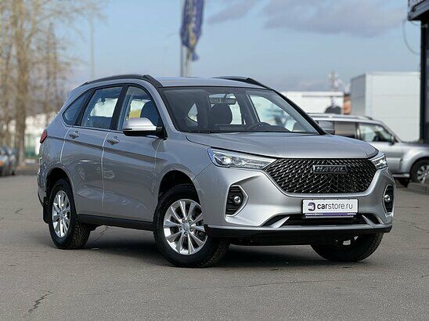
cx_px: 214
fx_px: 1486
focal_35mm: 120
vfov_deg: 12.3
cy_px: 160
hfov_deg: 16.4
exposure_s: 1/1916
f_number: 2.8
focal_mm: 15.66
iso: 64
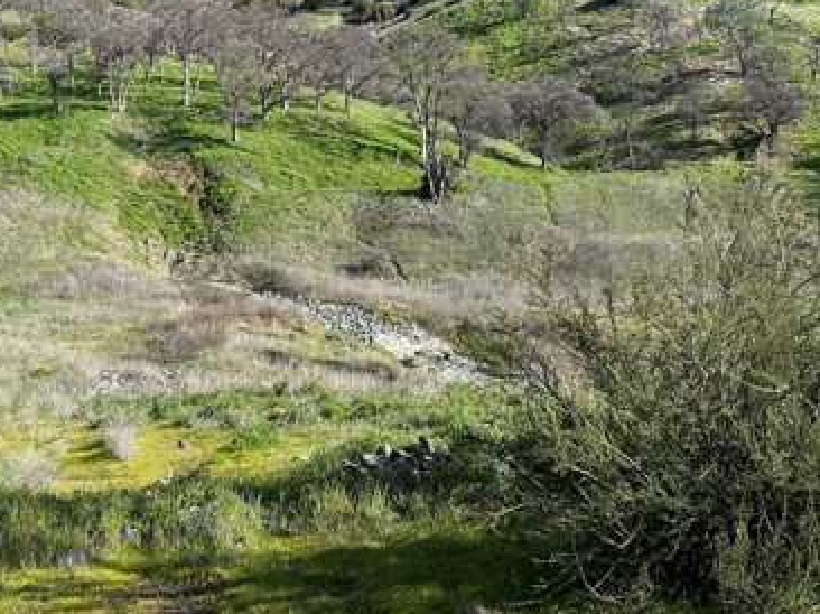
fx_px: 994
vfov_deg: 33.6
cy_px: 155
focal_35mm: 42
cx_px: 289
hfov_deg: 44.3
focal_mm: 6.86
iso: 80
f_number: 1.78
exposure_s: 1/2732
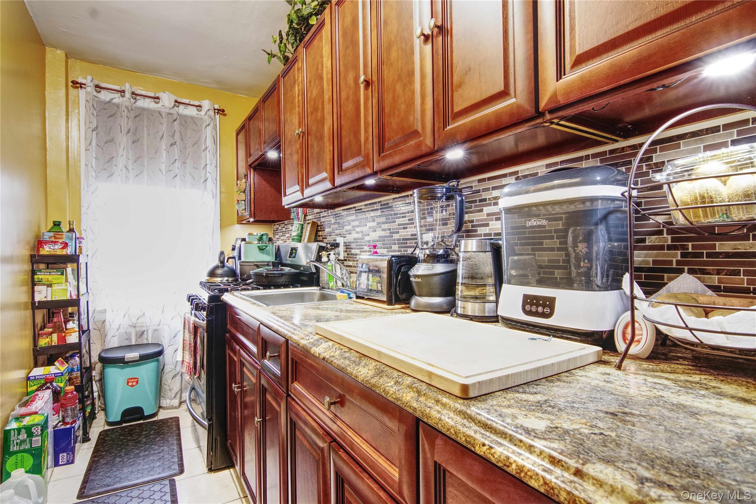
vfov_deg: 69.7
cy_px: 252
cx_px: 378
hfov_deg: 92.4
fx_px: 362
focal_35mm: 17
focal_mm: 11.5
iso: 320
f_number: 9
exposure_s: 1/1.67
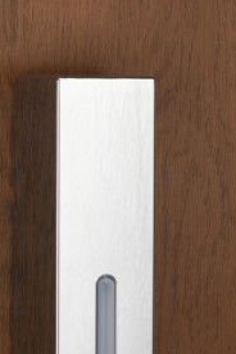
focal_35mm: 276
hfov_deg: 5.0
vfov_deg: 7.4
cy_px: 351
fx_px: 2714
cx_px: 81
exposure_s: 1/30
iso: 100
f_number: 16
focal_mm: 85
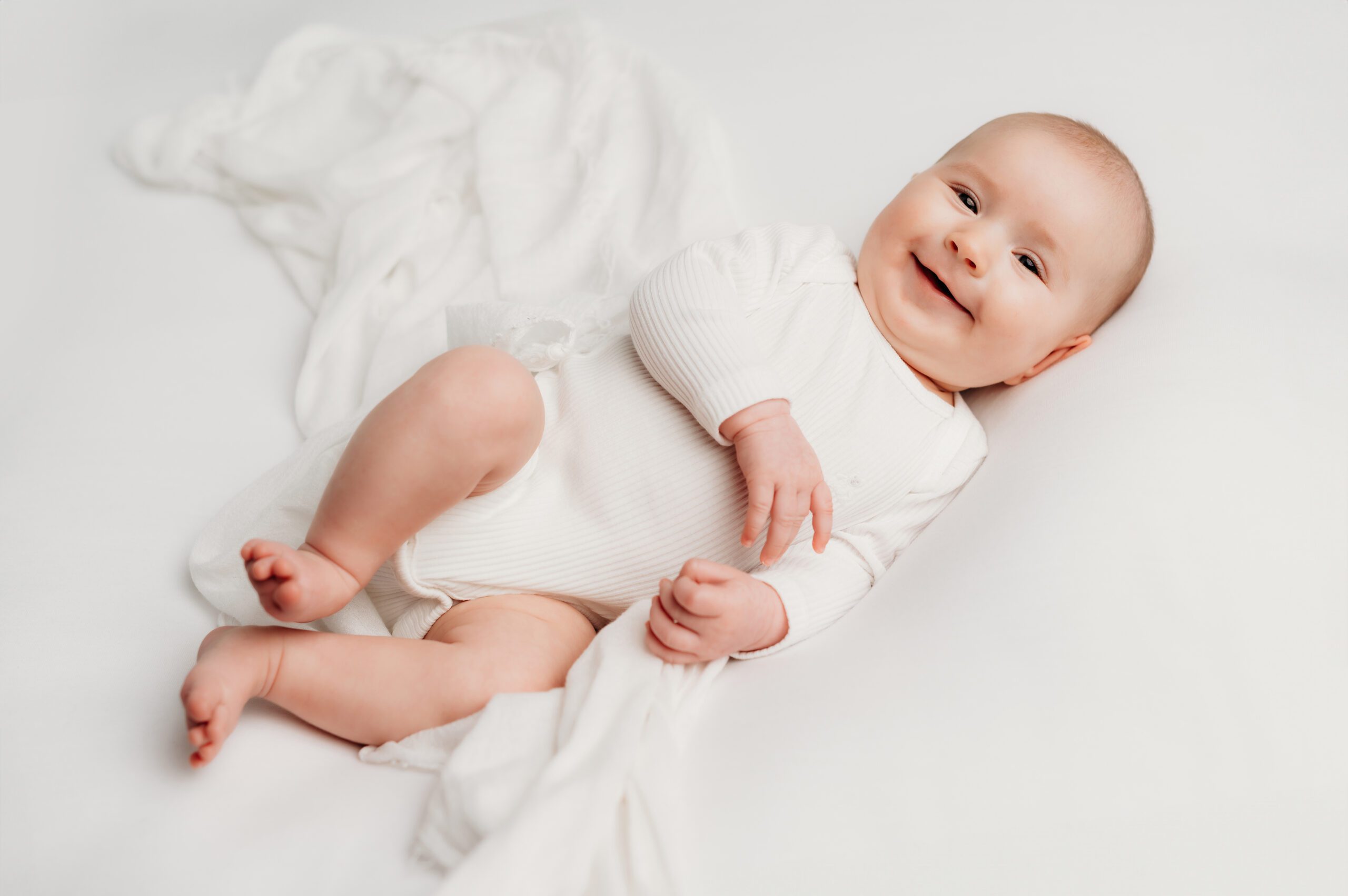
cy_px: 448
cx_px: 674
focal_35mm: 50
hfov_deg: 39.6
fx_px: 1871
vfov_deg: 27.0
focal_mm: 50
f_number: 2.8
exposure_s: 1/160
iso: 100
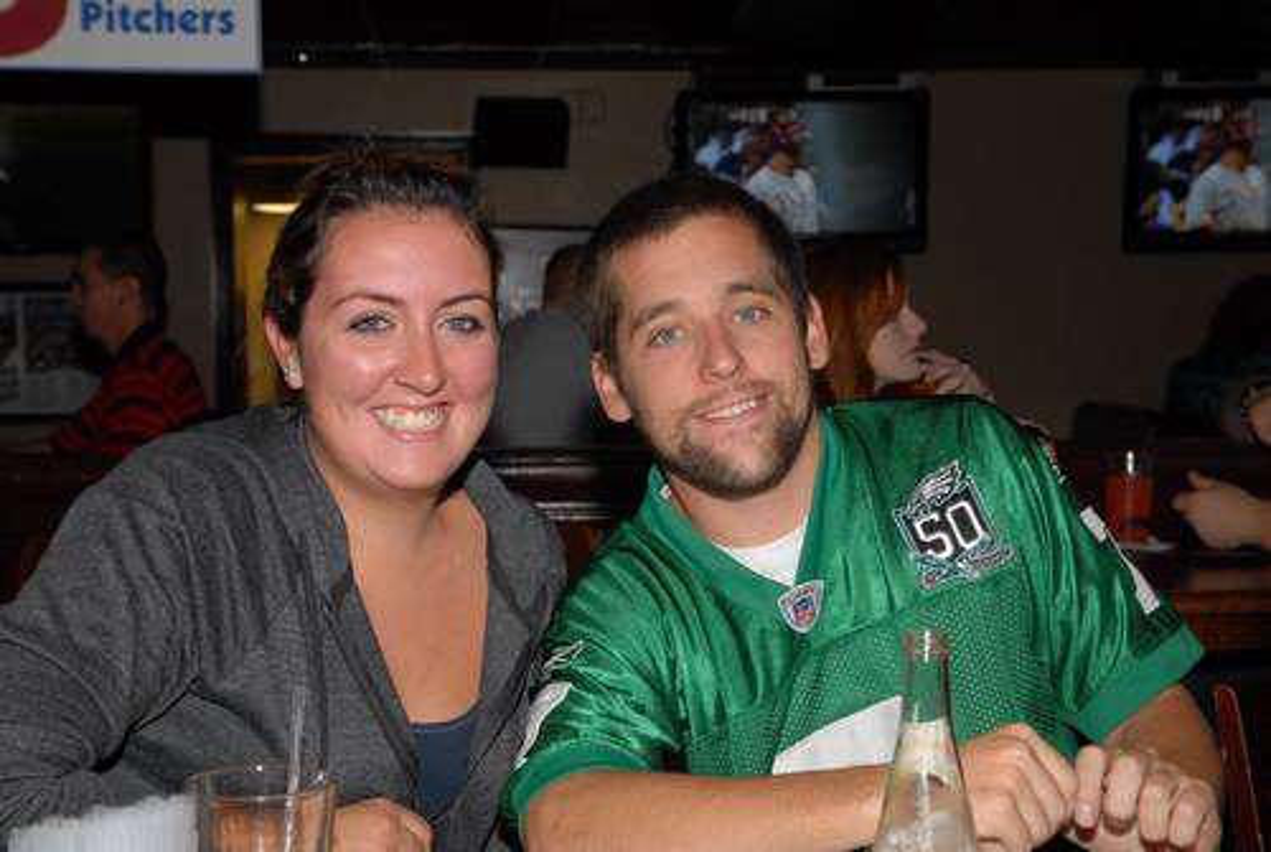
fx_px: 2121
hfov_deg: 33.4
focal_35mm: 60
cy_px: 426
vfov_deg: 22.7
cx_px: 636
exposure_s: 1/100
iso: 500
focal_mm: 40
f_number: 6.3
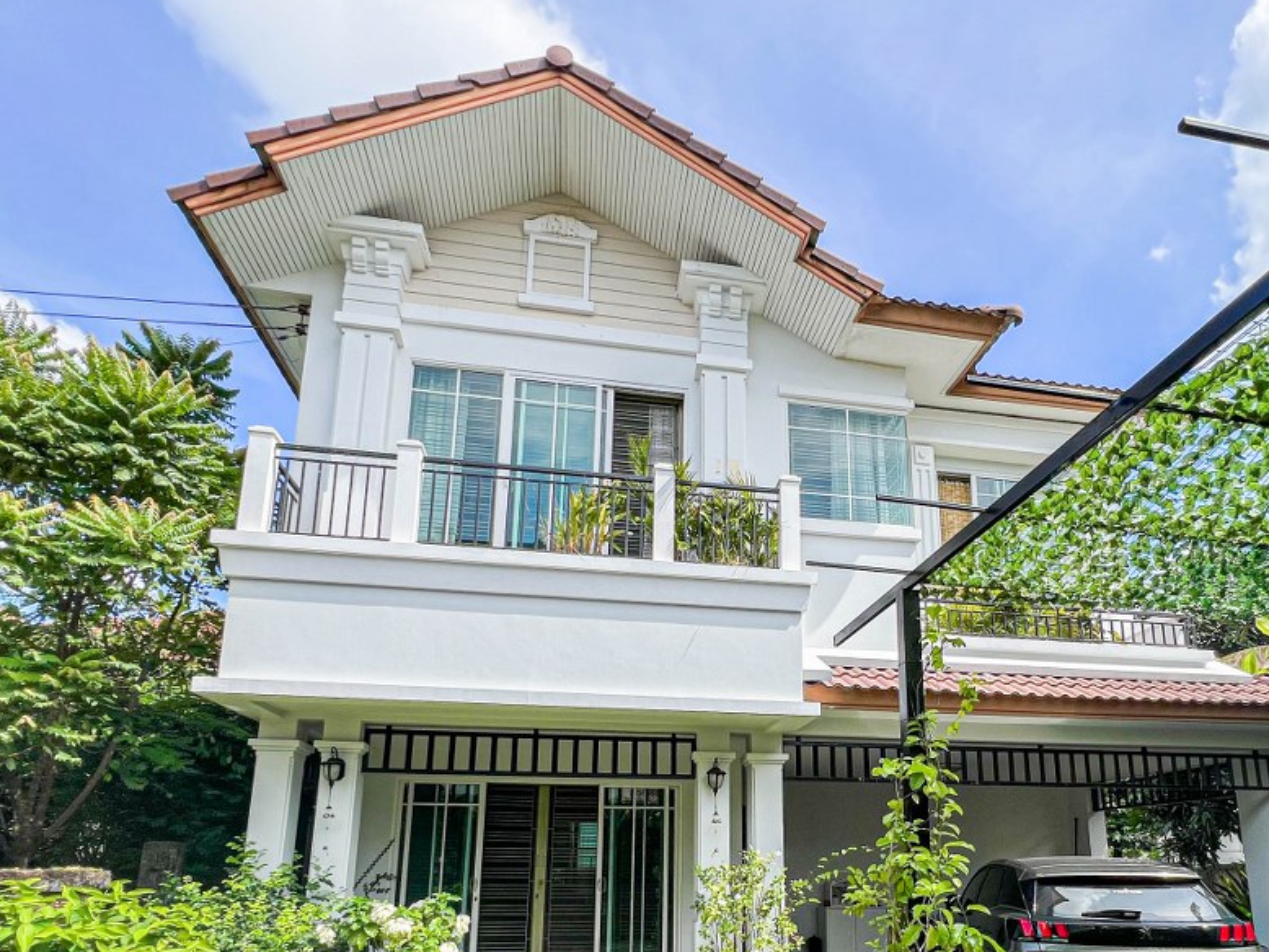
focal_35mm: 19
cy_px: 681
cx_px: 836
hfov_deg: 82.1
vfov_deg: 65.6
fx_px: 697
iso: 32
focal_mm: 1.57
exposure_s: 1/950
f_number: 1.8
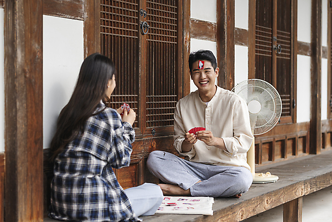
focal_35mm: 85
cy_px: 111
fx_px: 784
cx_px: 166
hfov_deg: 23.9
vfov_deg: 16.1
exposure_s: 1/640
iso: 125
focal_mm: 85
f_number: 2.8
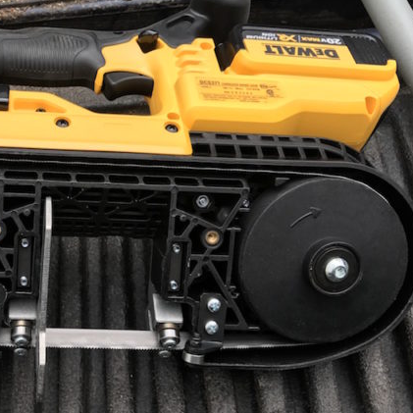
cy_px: 181
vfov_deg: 36.0
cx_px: 58
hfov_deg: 34.5
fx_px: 634
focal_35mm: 47
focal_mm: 3.99
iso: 20
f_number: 1.8
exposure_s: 1/1100
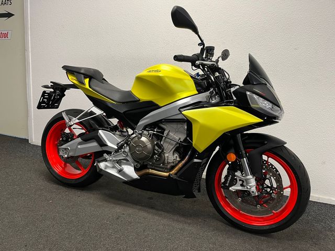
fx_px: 252
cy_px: 126
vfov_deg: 53.1
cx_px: 168
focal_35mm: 26
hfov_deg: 67.3
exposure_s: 1/50
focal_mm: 5.1
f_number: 1.6
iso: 80
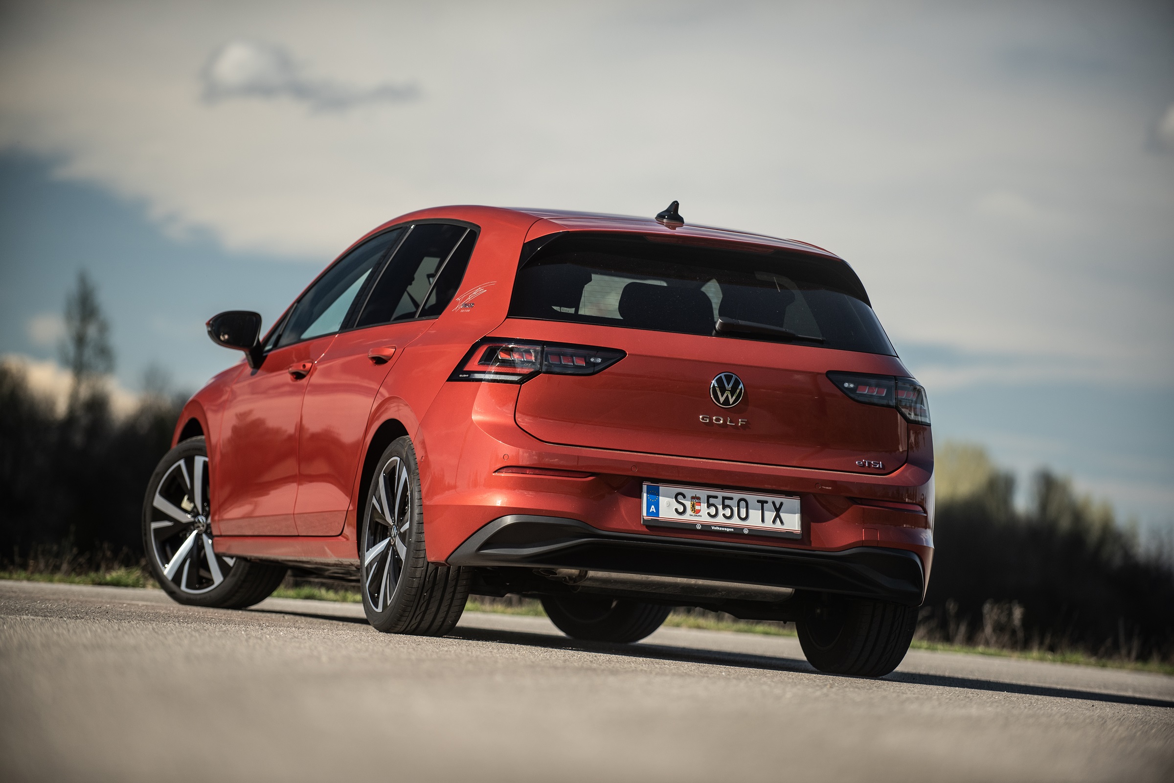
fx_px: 5054
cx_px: 587
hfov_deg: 13.2
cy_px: 392
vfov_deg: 8.9
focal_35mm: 155
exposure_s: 1/1600
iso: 200
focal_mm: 155
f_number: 2.8
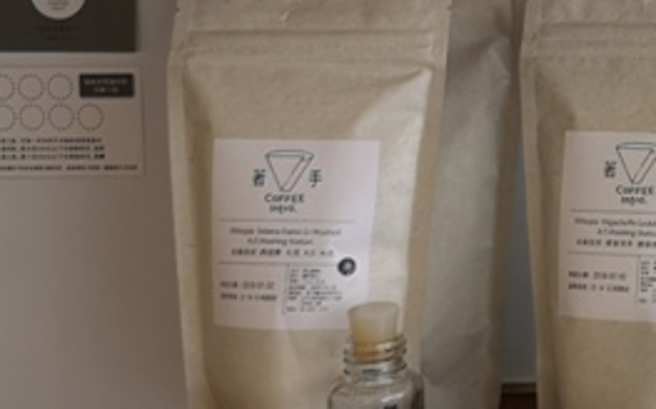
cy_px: -105
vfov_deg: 14.4
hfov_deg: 21.2
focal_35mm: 87
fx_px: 1554
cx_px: 888
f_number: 1.8
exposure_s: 1/120
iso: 80
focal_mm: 3.95
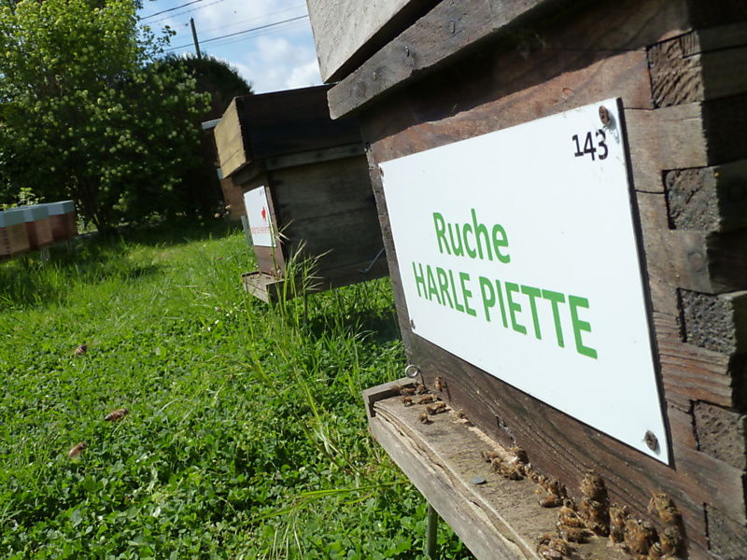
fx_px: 647
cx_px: 374
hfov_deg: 60.0
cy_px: 280
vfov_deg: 46.8
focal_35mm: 30
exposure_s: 1/500
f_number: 5
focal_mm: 5
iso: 125
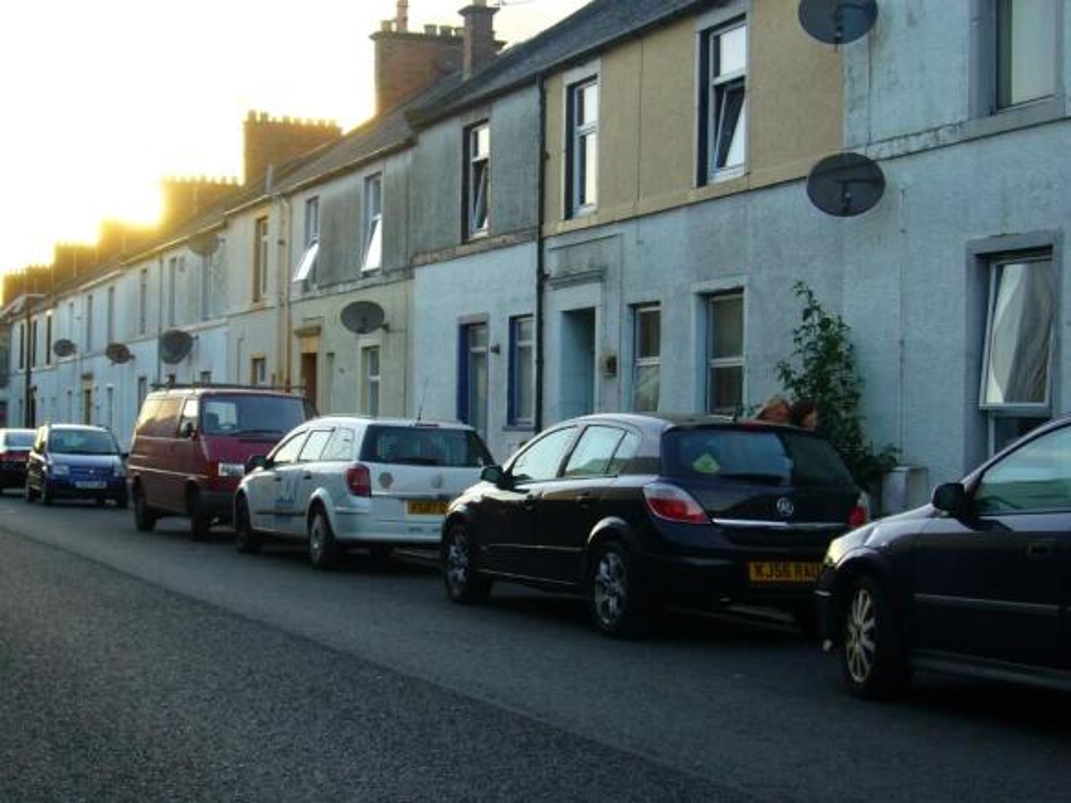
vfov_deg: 24.4
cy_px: 402
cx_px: 536
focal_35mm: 60
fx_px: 1856
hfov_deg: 32.2
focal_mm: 9.9
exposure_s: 1/125
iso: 100
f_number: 3.6
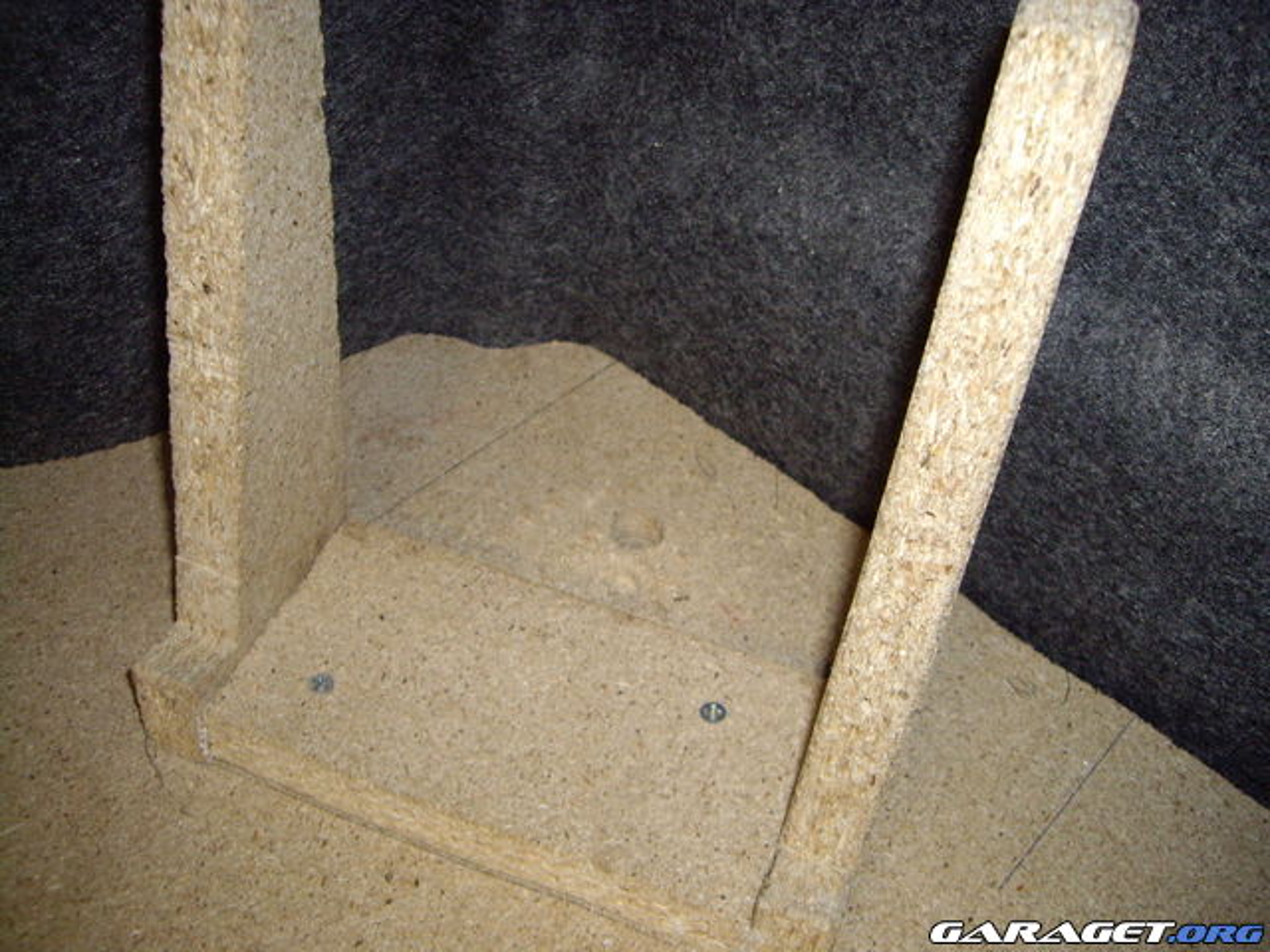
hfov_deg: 49.0
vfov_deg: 37.7
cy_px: 476
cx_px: 635
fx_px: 1394
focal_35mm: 38
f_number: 2.7
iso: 200
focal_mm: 6.2
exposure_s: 1/40
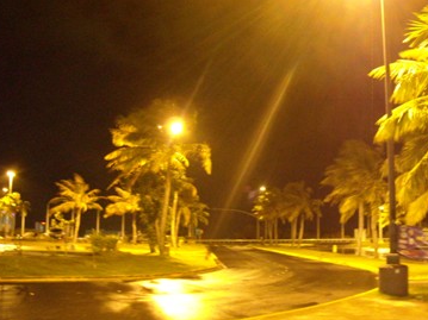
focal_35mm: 40
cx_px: 209
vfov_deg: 35.9
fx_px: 494
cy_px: 162
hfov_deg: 46.8
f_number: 2.8
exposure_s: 1/3
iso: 800
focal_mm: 5.7
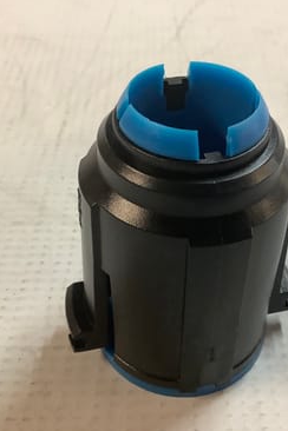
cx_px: 178
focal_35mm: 44
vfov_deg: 44.5
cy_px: 216
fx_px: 528
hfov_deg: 30.4
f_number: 2.4
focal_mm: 3.3
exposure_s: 1/50
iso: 200
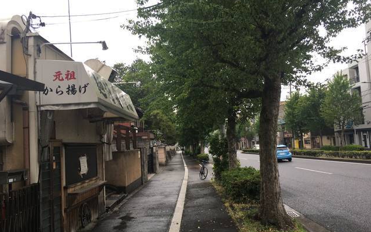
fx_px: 313
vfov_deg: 40.6
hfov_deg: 61.2
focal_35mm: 31
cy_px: 116
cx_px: 185
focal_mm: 4.15
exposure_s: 1/120
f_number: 2.2
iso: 40
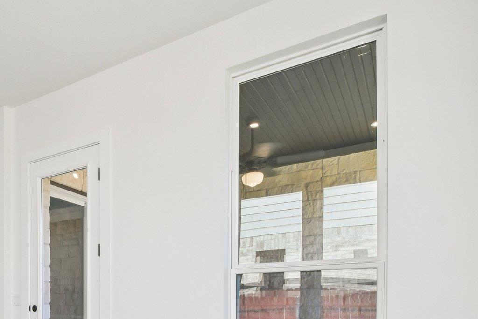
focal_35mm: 30
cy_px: 281
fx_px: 398
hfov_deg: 55.5
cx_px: 67
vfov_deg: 40.6
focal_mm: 10
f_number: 8
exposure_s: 1/200
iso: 400
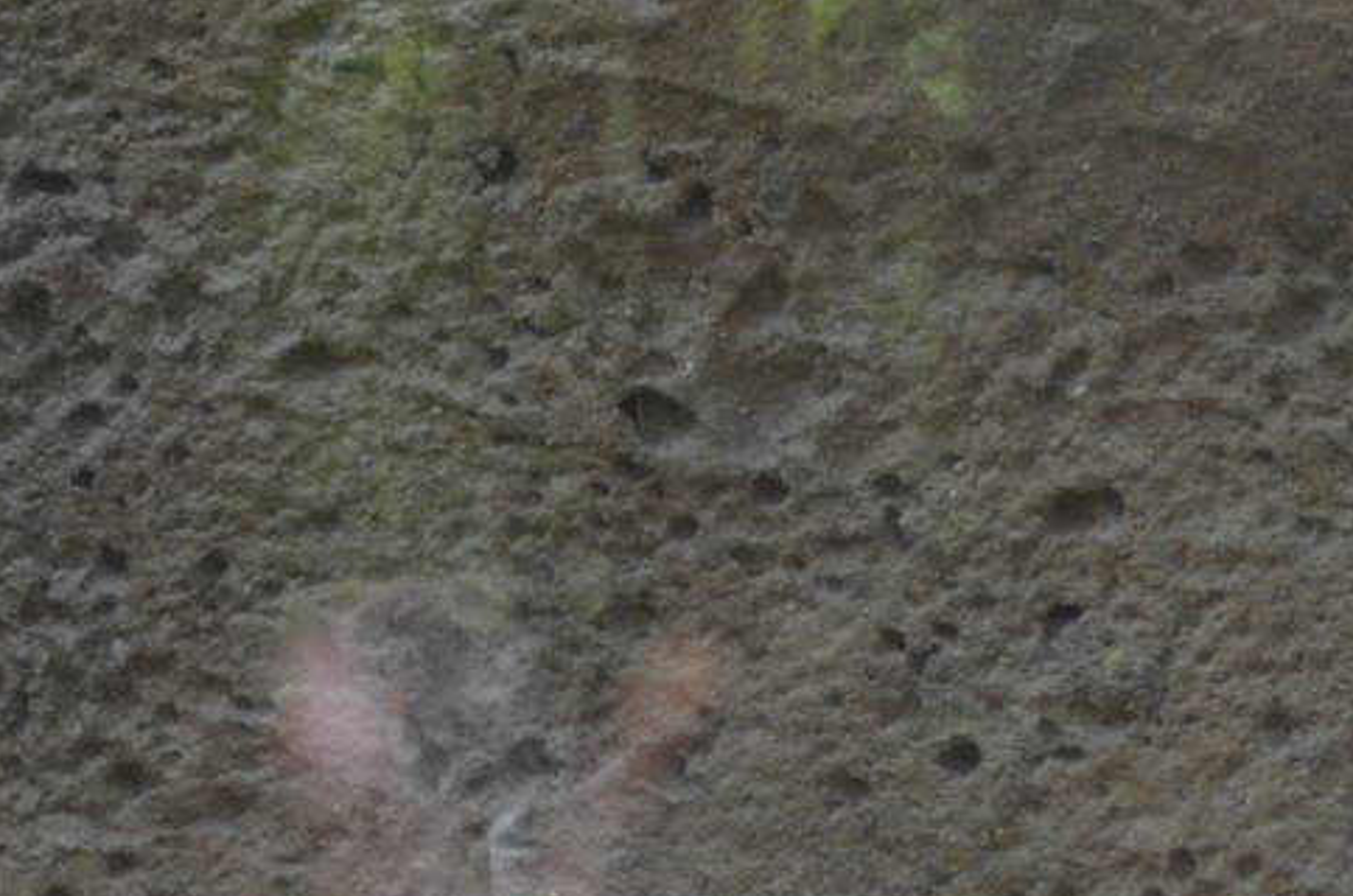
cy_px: 1235
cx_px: 868
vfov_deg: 3.9
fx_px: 13053
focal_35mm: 348
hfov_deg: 5.9
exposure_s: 1/125
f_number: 4
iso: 2800
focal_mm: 70
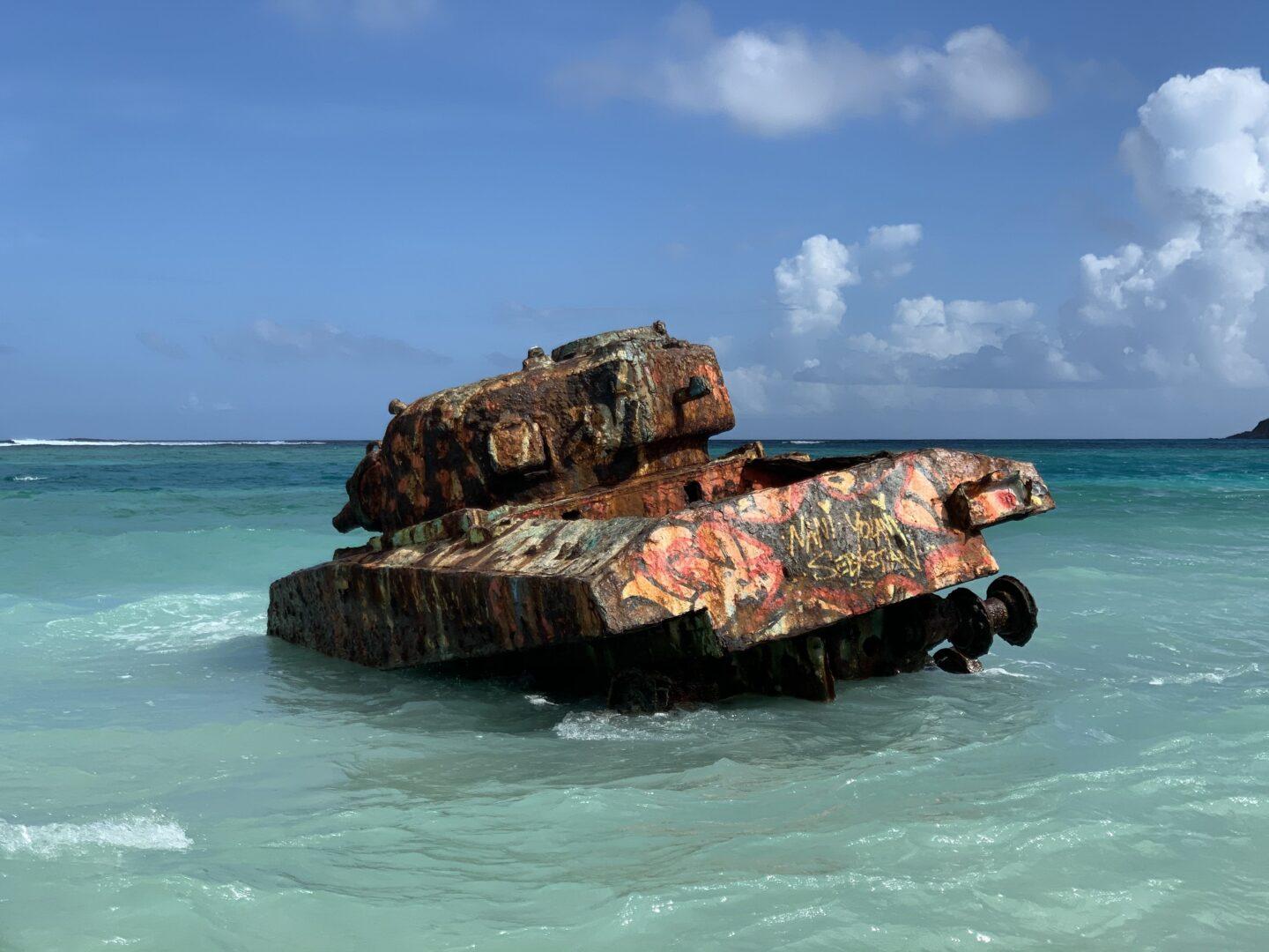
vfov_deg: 28.0
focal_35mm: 52
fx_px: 1906
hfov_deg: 36.8
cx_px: 634
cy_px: 476
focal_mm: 6
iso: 16
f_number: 2.4
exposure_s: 1/1653
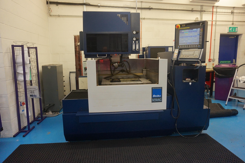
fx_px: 163
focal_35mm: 24
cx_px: 122
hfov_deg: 73.7
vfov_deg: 53.1
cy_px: 82
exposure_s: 1/160
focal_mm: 16
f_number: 4
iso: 1600
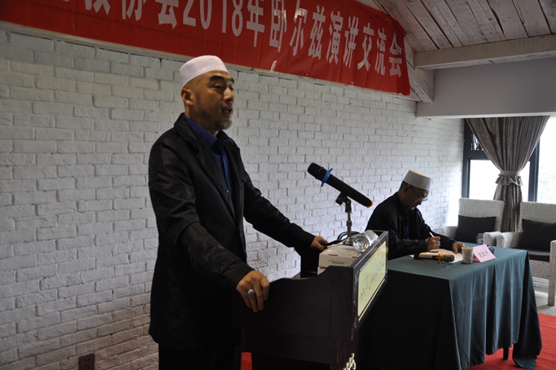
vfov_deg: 39.9
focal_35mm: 33
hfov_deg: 57.3
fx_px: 509
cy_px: 185
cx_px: 278
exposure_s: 1/60
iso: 500
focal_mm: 22
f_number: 4
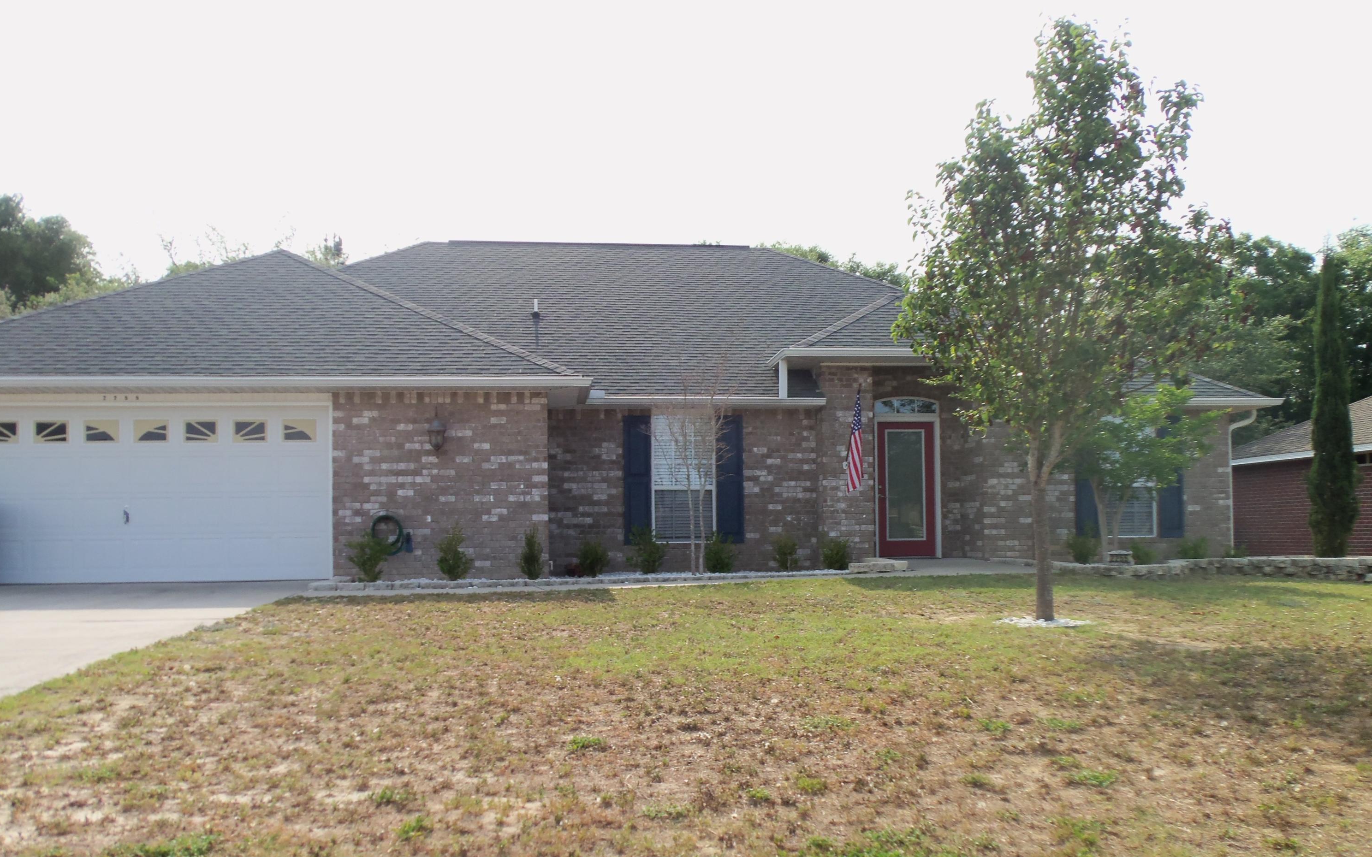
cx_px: 689
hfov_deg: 61.2
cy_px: 504
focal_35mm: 31
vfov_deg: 40.5
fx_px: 1159
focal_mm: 5.2
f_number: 3.4
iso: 80
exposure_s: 1/400
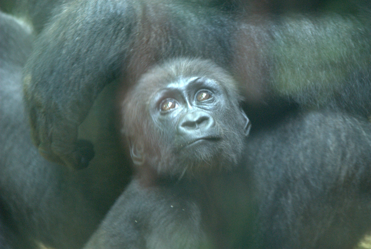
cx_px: 186
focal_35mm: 232
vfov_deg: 5.9
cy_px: 124
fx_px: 2400
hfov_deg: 8.8
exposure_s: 1/20
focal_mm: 155
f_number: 6
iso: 1600
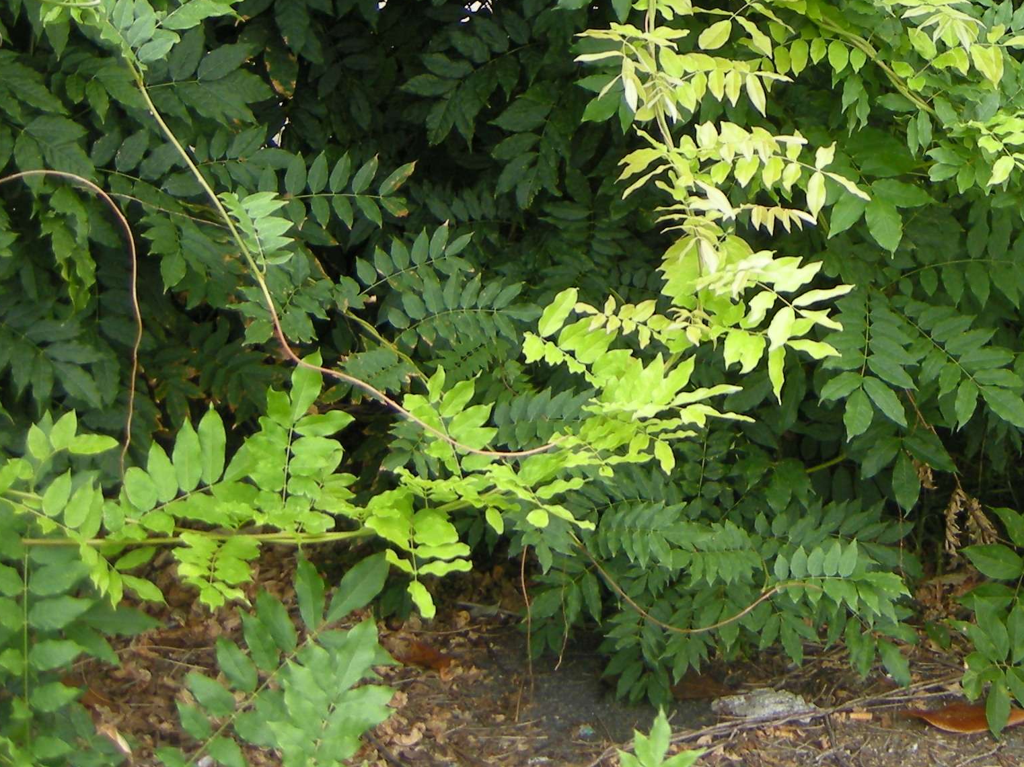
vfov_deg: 15.3
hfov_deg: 20.5
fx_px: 2721
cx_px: 1078
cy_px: -225
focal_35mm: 92
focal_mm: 7.5
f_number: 2.7
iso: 71
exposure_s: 1/52.2
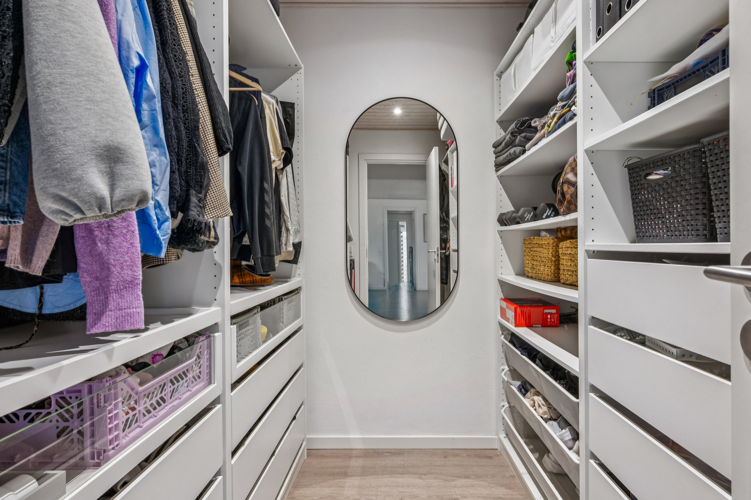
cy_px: 260
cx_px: 368
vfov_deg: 64.5
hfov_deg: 86.9
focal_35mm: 19
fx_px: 396
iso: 640
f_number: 9
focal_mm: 17
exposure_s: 1/8
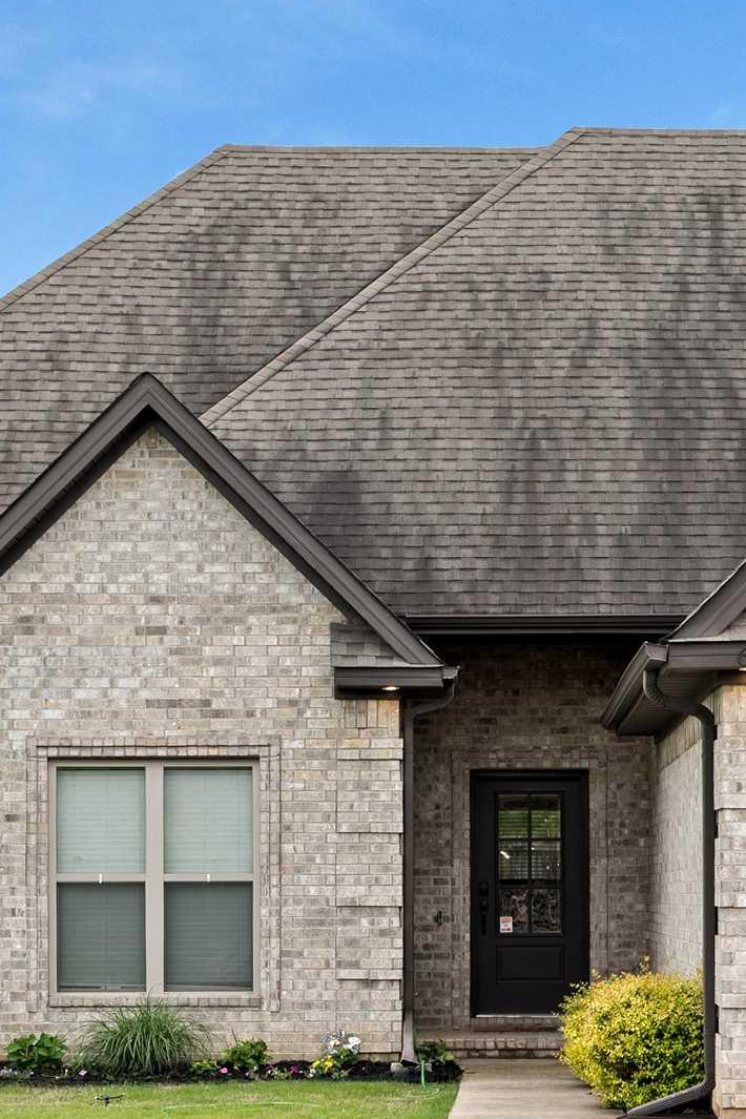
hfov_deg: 13.4
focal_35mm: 101
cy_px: 914
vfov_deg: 20.0
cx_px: 698
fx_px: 3139
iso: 320
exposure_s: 1/100
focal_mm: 35
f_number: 6.3
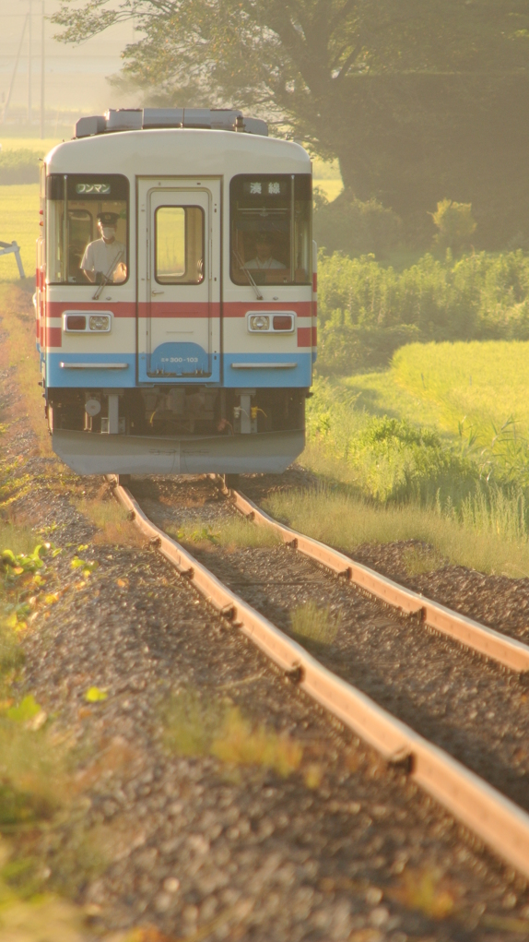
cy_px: 471
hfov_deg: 1.4
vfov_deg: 2.5
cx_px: 258
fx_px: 21255
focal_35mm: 852
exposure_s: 1/250
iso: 200
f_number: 5.6
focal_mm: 300
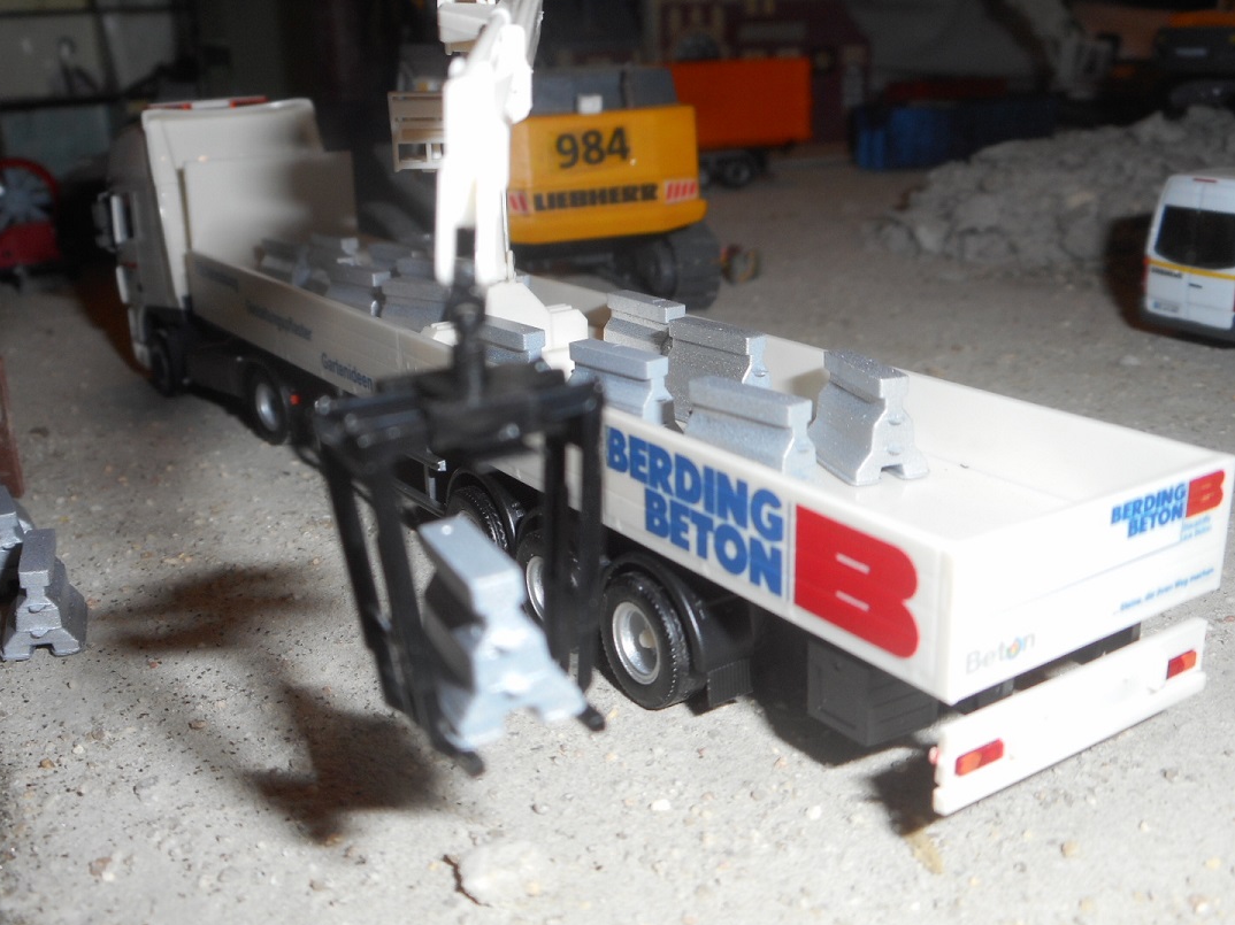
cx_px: 616
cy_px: 490
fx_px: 1355
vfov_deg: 37.7
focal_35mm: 38
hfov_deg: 49.0
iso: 80
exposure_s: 1/30
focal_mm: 6
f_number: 4.2
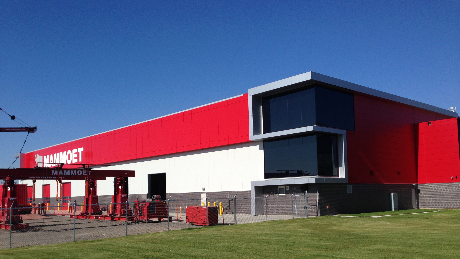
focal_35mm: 36
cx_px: 230
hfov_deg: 55.3
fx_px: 439
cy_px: 166
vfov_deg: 32.6
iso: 50
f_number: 2.4
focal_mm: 4.12
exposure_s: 1/2358
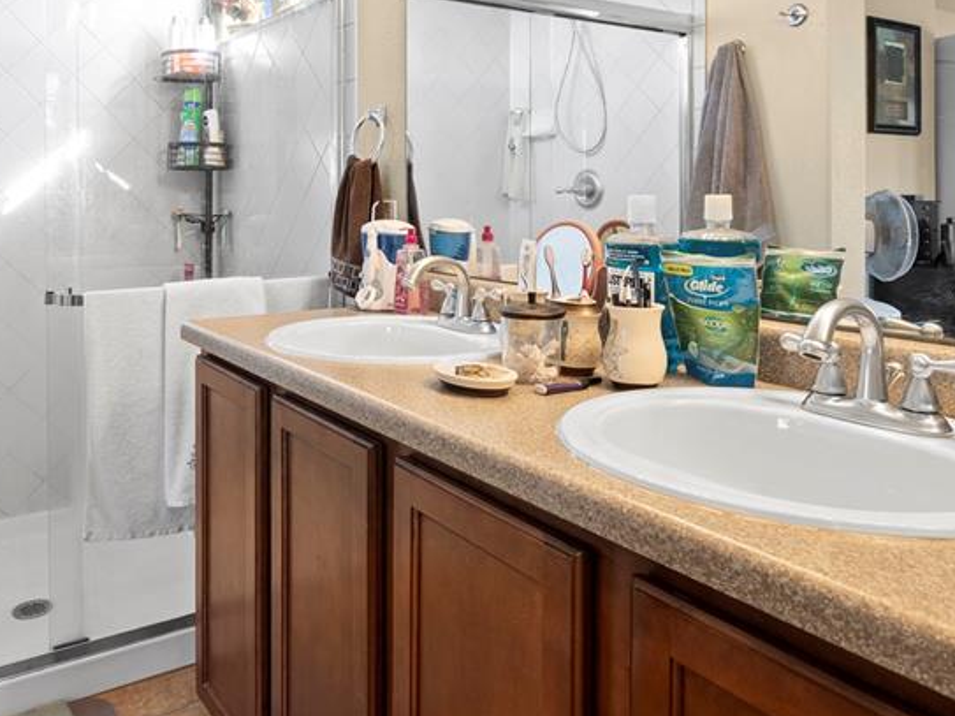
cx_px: 368
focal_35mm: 29
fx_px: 800
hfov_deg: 61.0
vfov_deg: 46.8
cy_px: 195
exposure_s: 1.6
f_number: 8
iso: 100
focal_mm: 16
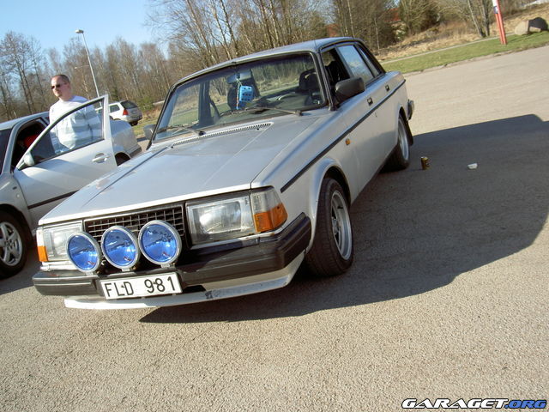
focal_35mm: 39
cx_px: 274
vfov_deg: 36.8
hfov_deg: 47.9
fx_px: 619
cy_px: 206
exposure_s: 1/200
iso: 50
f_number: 4.7
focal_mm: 8
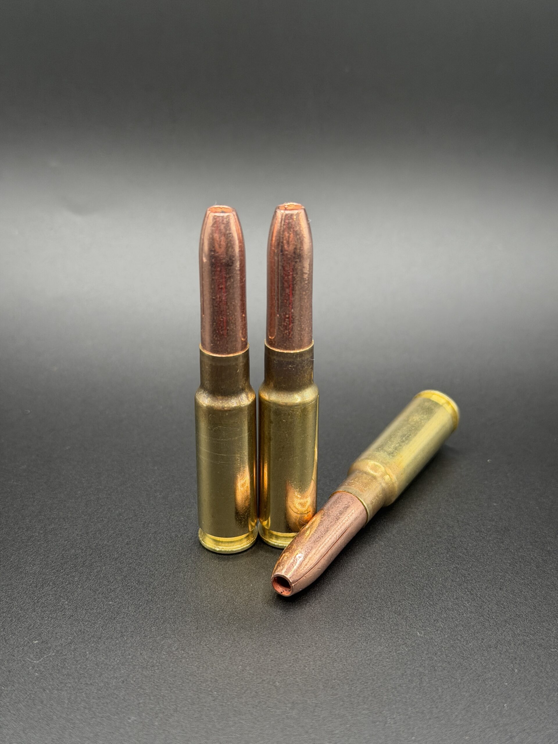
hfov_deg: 30.3
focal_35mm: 48
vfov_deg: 39.7
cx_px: 279
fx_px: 1032
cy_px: 372
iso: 125
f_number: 1.78
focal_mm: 6.76
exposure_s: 1/120
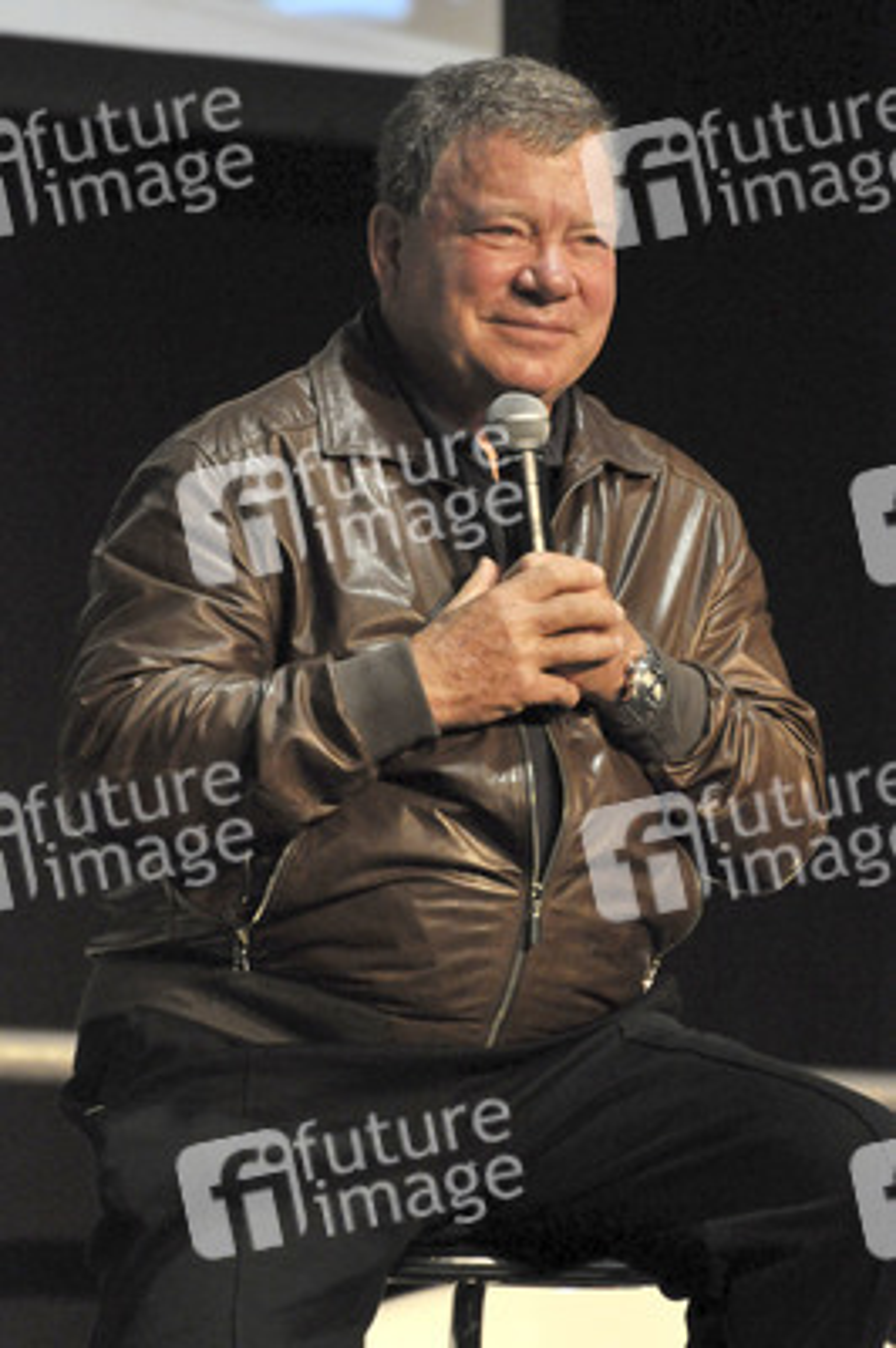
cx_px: 448
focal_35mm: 450
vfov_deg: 4.6
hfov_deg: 3.0
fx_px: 16828
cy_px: 674
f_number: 5.6
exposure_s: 1/100
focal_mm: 300
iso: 3200
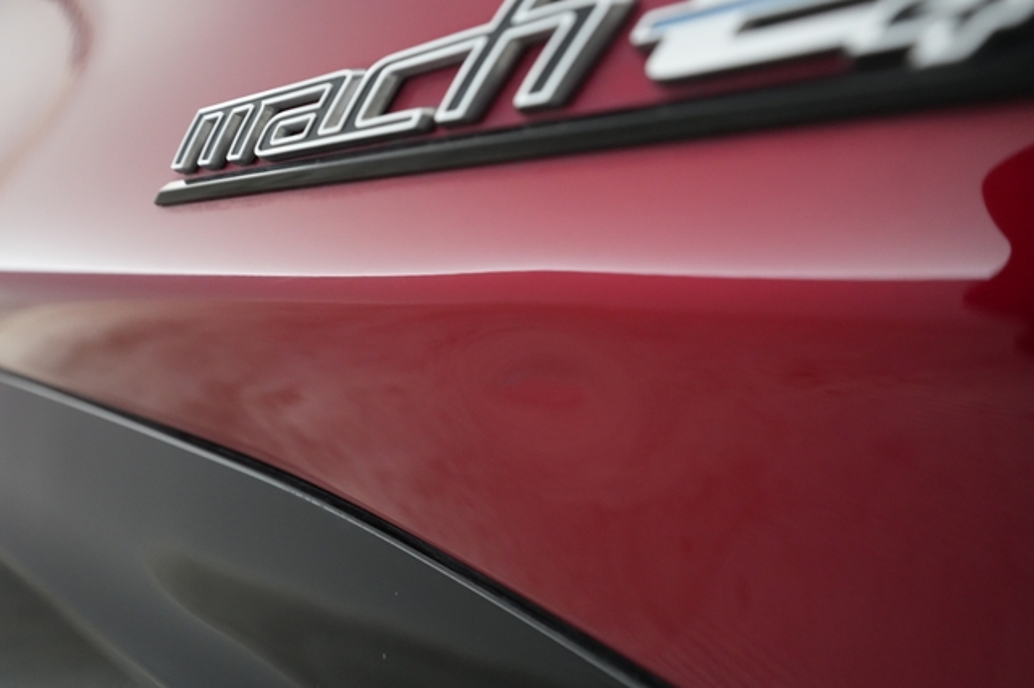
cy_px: 344
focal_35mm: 28
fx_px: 804
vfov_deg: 46.4
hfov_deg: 65.5
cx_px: 517
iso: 5000
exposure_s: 1/80
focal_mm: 28
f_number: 5.6
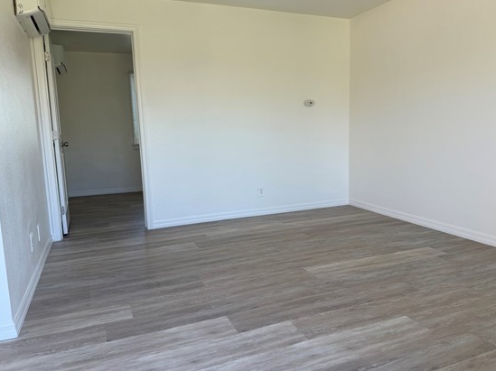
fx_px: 401
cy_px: 182
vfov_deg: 49.7
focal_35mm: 28
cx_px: 283
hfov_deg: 63.2
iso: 50
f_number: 1.78
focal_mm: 6.76
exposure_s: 1/126
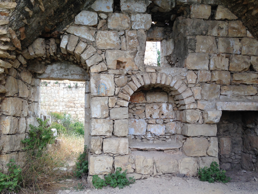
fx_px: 246
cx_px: 129
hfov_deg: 55.4
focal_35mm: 33
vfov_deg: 42.9
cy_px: 97
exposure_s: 1/341
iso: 50
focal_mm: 4.12
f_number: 2.4
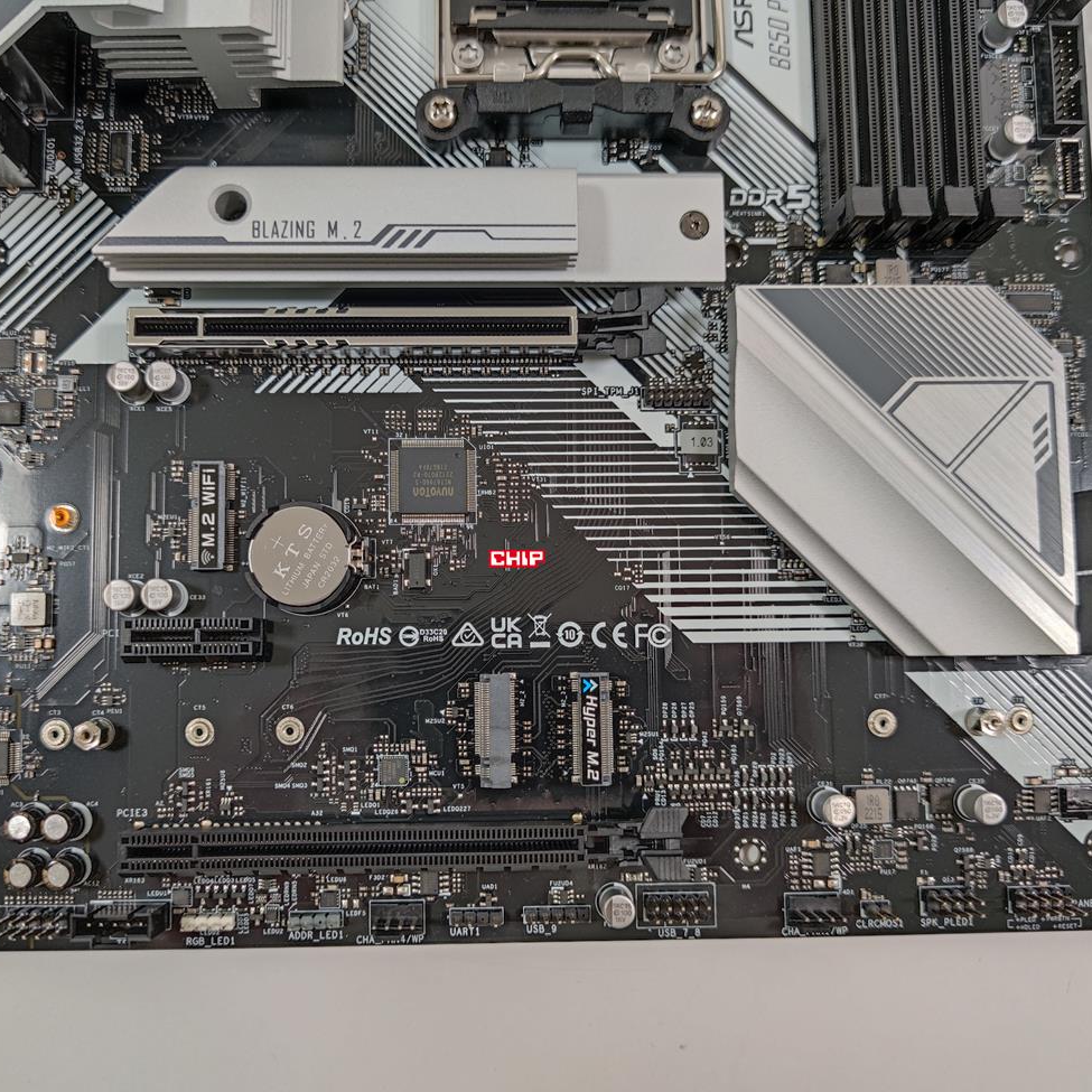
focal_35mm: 29
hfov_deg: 55.6
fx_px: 1035
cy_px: 559
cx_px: 517
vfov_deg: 55.6
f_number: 1.85
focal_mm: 6.78
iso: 183
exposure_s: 1/33
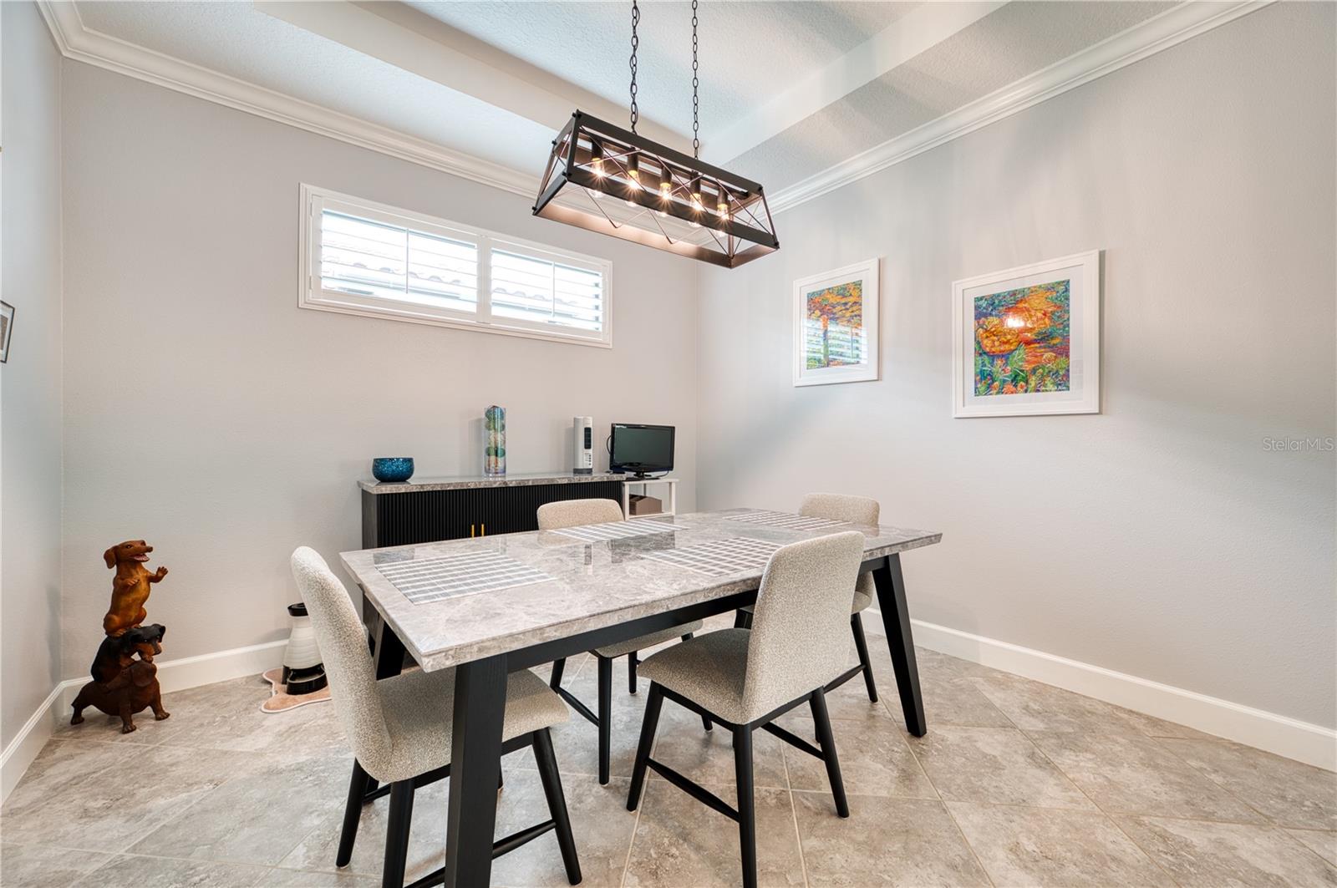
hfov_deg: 104.3
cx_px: 668
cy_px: 444
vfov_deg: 81.1
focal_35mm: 14
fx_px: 519
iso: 200
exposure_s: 1/13
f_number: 8
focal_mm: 14
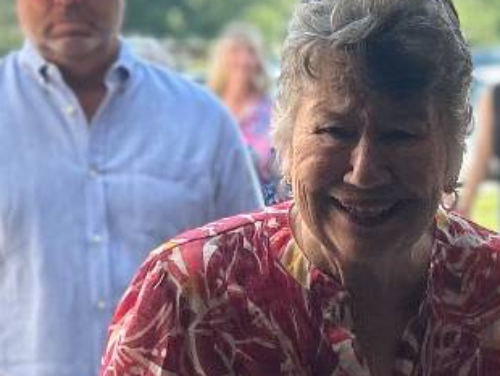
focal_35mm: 134
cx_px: 408
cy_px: 352
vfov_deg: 11.0
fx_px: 1937
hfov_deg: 14.6
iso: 50
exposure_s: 1/840
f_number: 1.5
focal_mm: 5.7
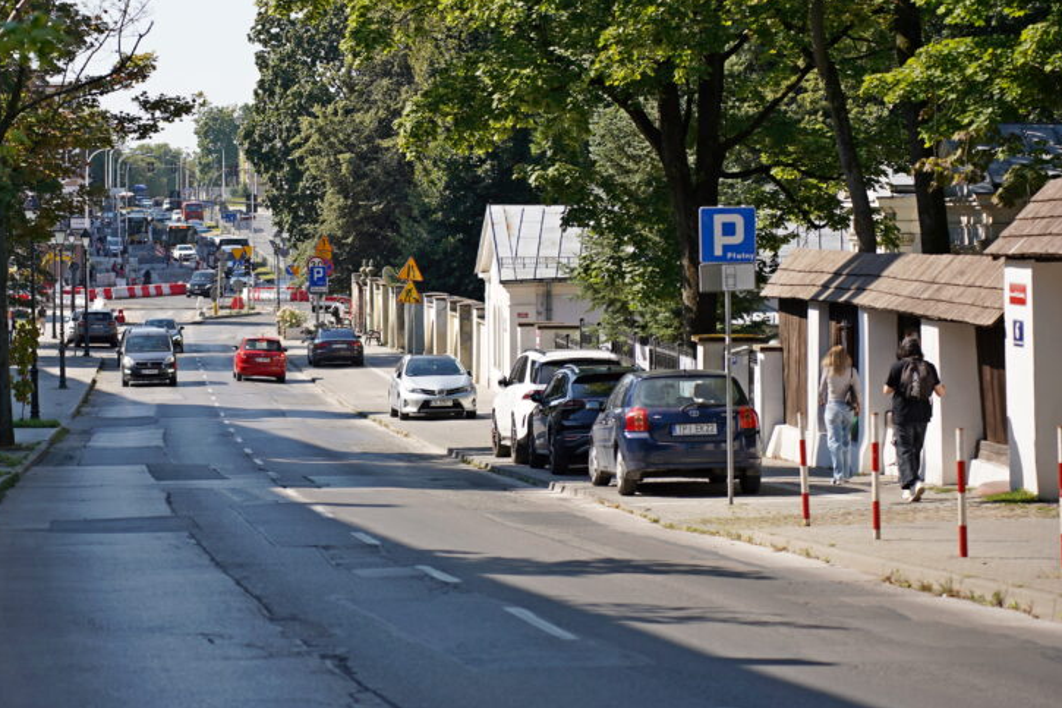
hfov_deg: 19.2
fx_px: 3126
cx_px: 313
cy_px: 342
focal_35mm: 106
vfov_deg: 12.9
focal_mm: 75
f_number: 2.8
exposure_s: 1/1000
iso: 100
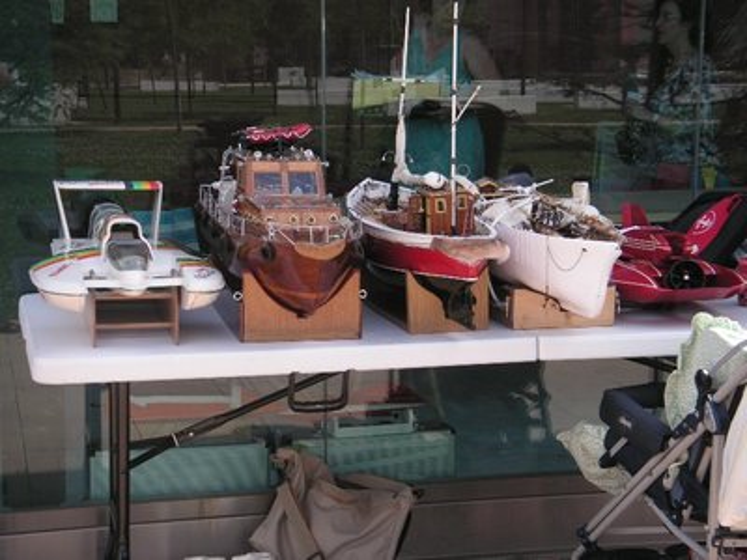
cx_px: 374
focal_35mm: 74
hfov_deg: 26.3
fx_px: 1597
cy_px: 280
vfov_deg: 19.9
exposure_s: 1/250
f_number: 3.9
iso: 50
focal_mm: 12.4
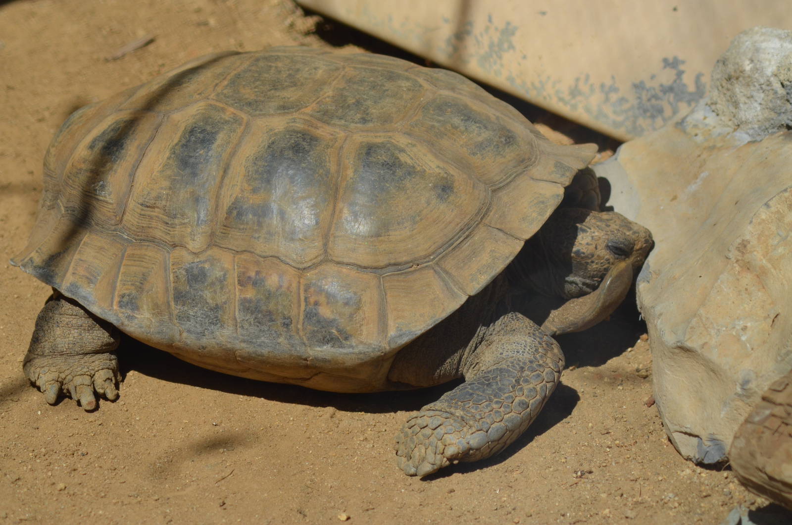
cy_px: 262
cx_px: 396
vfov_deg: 9.9
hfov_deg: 14.9
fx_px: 3030
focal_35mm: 138
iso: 400
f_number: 6.3
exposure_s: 1/1600
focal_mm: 92
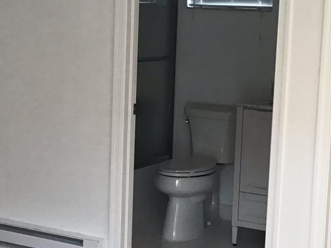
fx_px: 841
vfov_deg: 16.8
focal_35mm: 88
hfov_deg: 22.2
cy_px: 134
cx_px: 144
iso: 32
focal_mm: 3.3
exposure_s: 1/30
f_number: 2.4
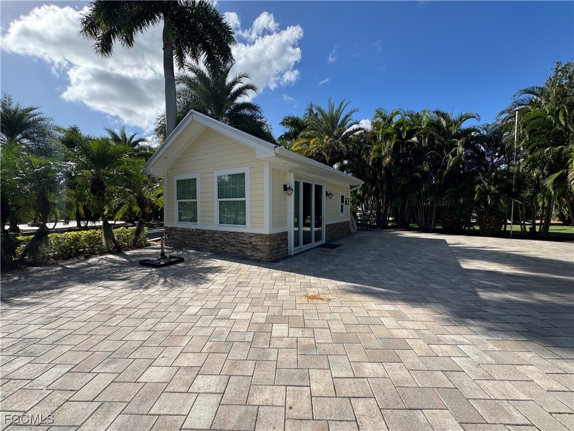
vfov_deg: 85.7
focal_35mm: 14
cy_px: 216
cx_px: 287
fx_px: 232
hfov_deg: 102.1
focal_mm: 2.22
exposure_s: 1/1299
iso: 50
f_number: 2.2
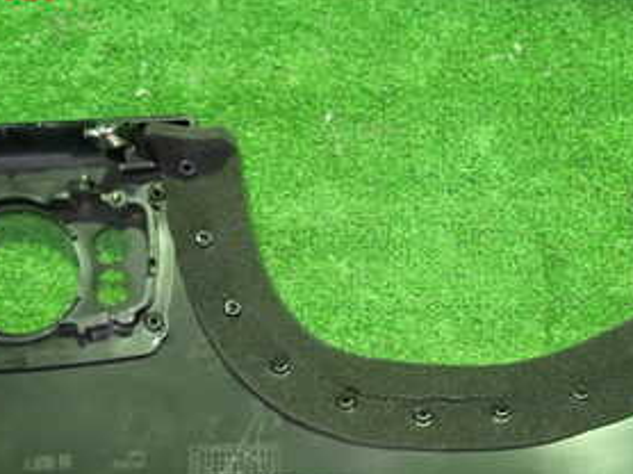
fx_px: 987
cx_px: 323
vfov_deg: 25.7
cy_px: 469
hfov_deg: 35.6
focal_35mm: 54
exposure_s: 1/30
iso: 800
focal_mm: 4.5
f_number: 2
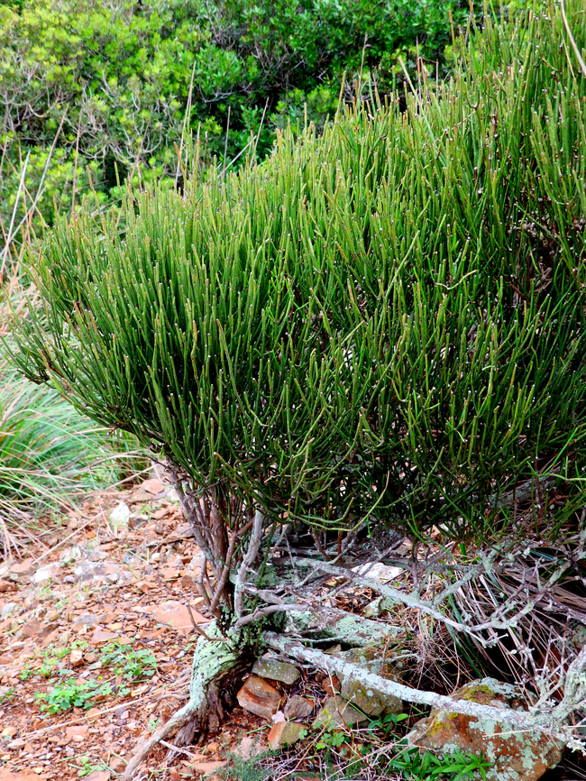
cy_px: 390
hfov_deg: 21.6
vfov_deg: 28.6
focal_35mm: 68
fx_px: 1534
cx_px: 293
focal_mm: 12.2
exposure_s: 1/40
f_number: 4.7
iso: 200
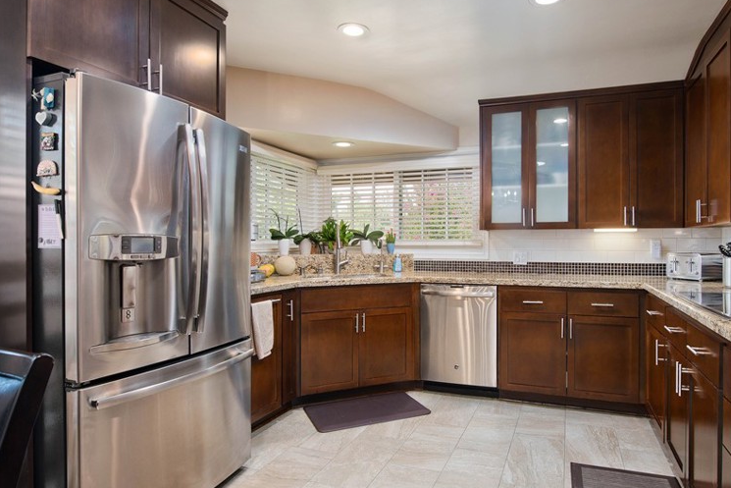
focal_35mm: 22
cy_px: 242
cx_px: 405
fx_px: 447
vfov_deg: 57.2
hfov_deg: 78.3
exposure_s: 1/125
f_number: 7.1
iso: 400
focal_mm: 16
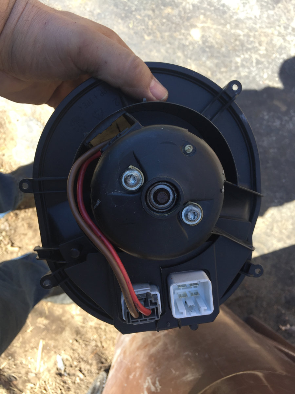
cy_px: 197
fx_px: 330
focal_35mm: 29
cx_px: 148
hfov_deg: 48.2
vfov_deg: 61.7
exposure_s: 1/235
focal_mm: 4.15
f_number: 2.2
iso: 32
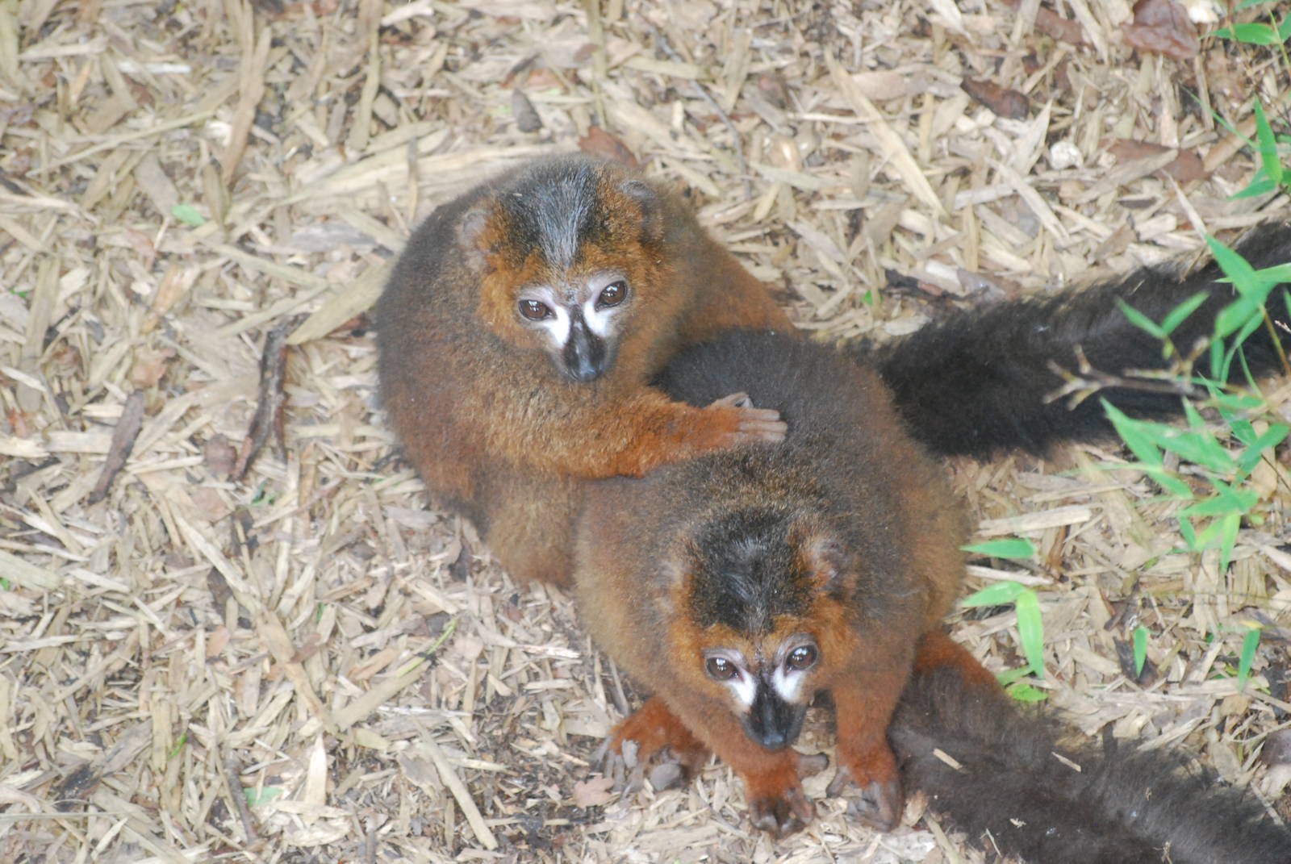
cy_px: 432
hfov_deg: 6.2
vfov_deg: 4.2
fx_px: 11848
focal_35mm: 330
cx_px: 646
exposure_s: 1/60
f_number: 5.3
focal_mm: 220
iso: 1100
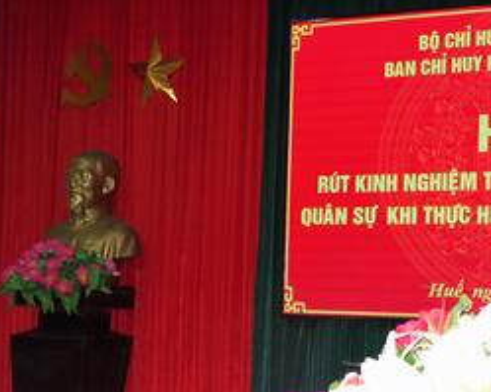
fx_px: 813
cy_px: 282
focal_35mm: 56
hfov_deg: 31.7
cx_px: 459
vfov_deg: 26.8
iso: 1600
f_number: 7.1
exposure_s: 1/125
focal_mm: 21
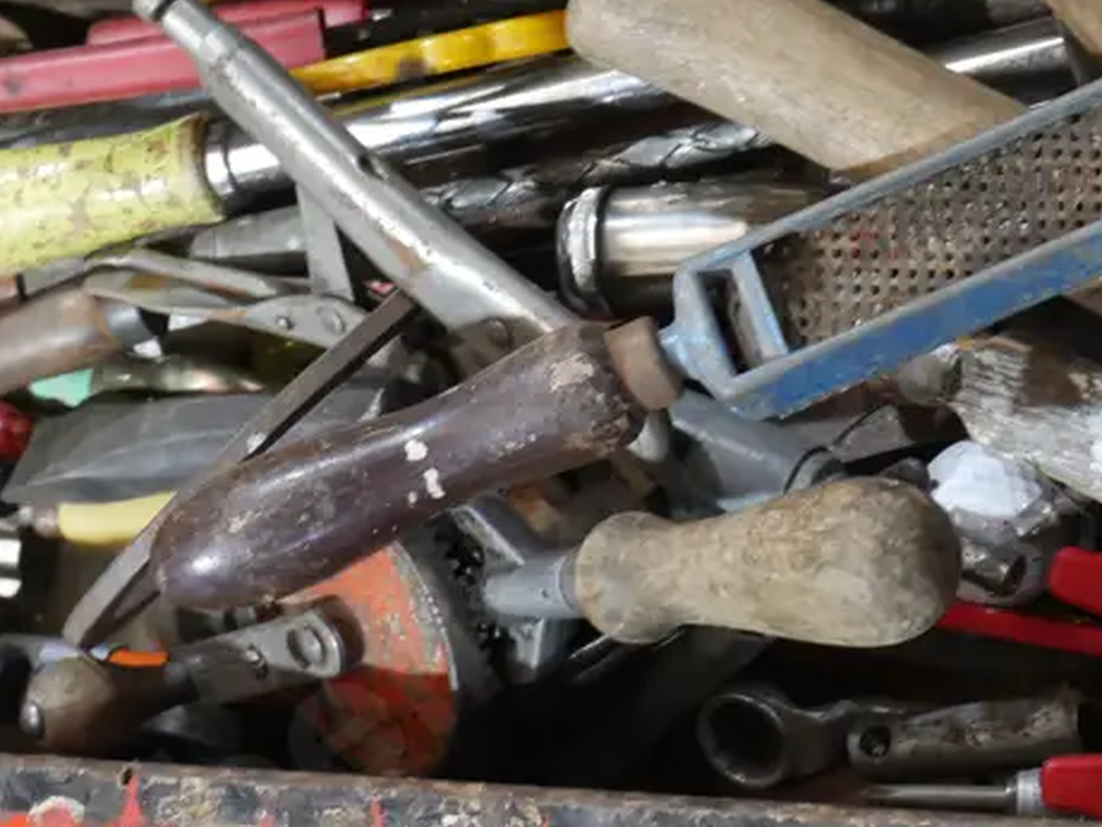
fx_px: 2833
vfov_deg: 16.6
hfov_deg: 21.9
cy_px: 451
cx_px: 726
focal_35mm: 89
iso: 1600
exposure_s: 1/60
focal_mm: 20
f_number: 5.6
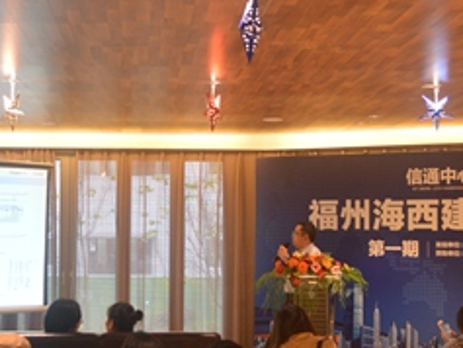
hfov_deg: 26.7
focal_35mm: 73
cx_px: 213
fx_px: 977
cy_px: 188
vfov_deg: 20.2
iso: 800
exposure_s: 1/50
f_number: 4
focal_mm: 24
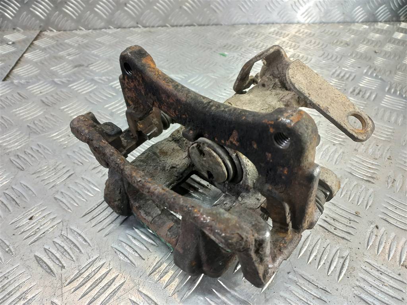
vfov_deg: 54.9
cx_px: 204
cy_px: 152
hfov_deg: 69.4
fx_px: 294
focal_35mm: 25
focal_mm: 4.6
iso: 160
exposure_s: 1/50
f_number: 1.8
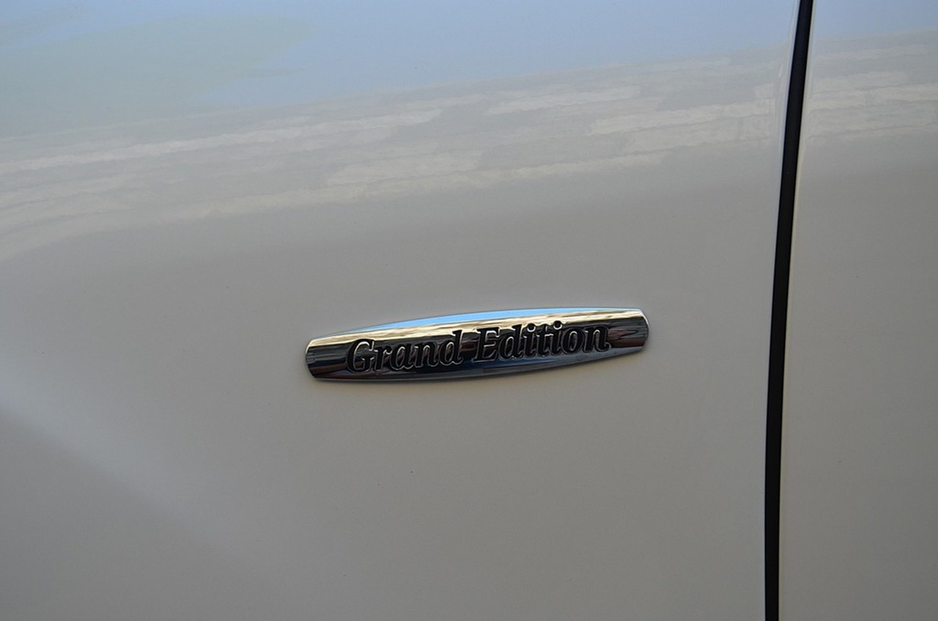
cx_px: 469
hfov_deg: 35.1
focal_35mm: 57
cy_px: 310
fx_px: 1482
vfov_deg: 23.7
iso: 200
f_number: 6.3
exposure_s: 1/160
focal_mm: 38
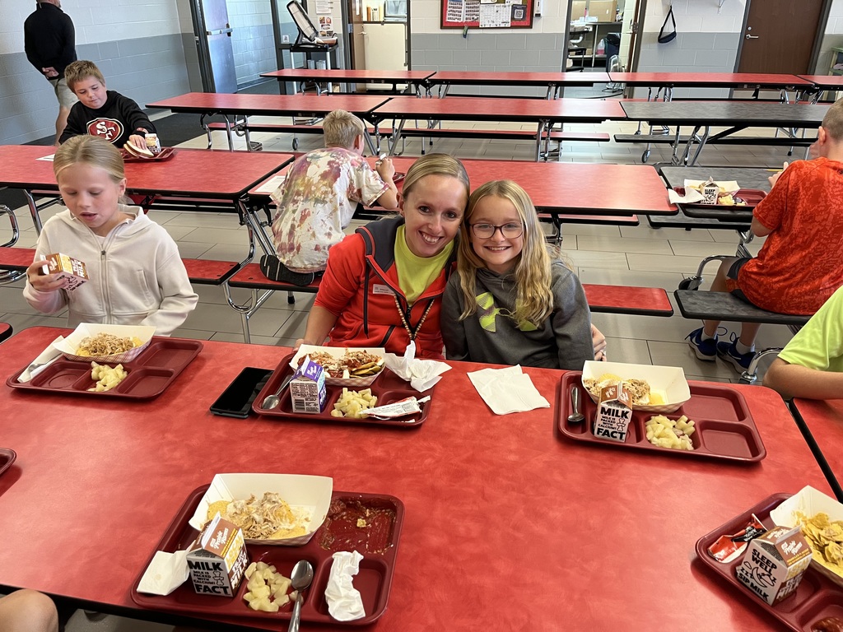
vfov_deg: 53.1
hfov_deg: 67.3
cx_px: 422
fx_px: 633
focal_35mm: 26
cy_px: 316
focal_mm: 5.1
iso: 160
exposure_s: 1/60
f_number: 1.6
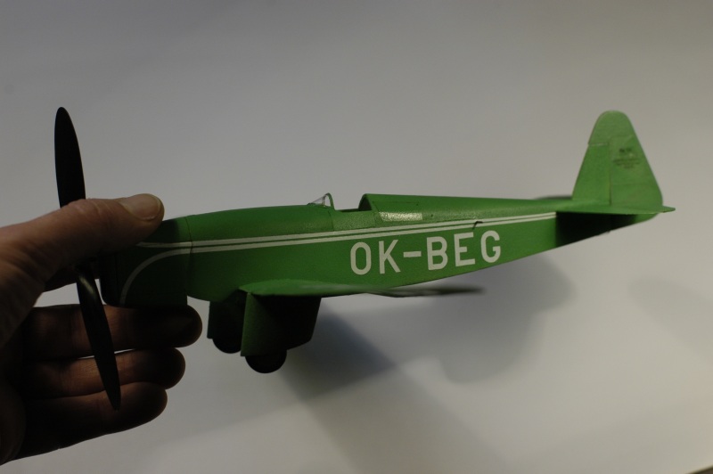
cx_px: 356
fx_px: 1484
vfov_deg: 18.2
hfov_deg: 27.0
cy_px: 237
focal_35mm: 75
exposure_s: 1/250
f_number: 4
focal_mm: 50
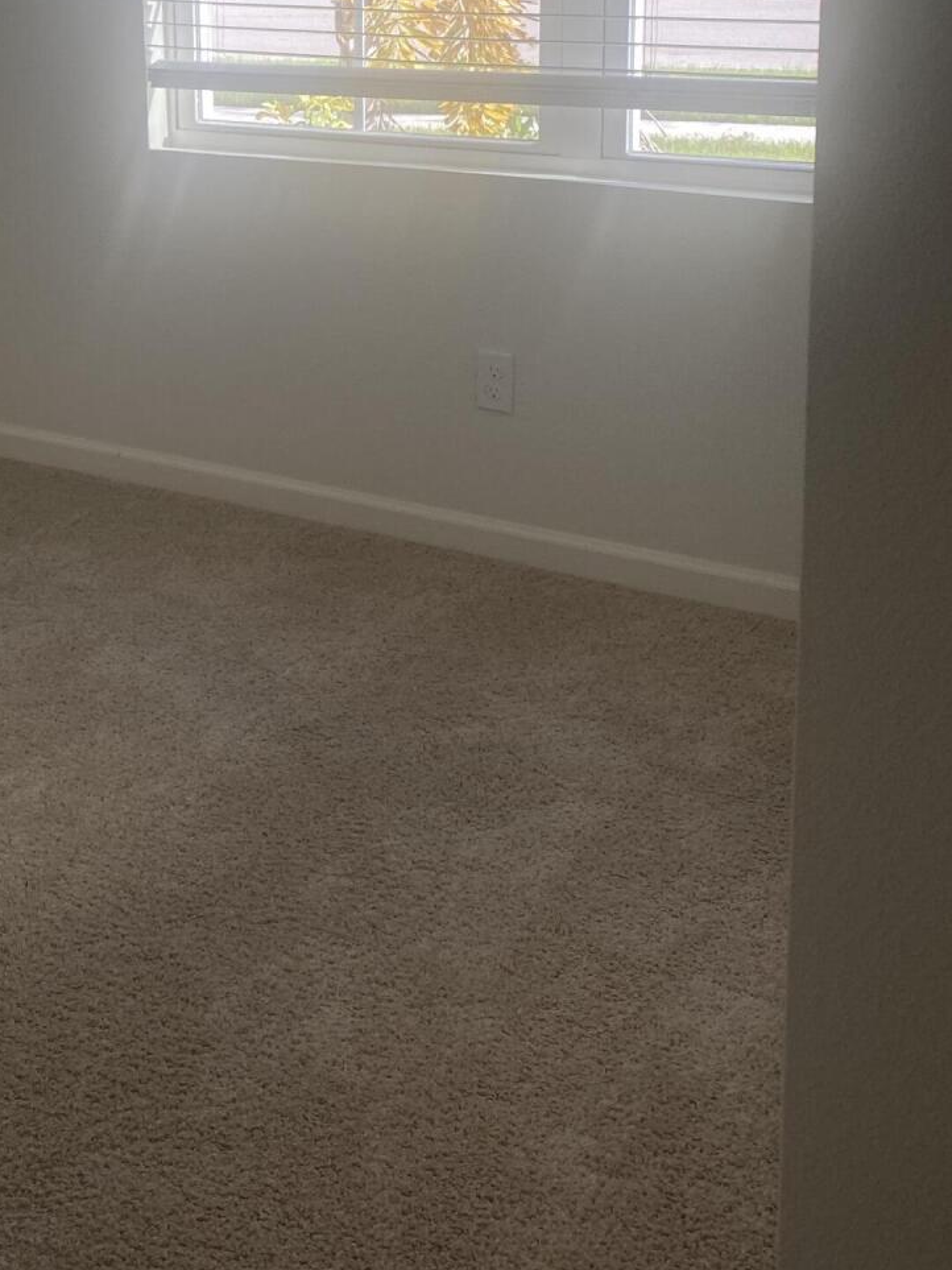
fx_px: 1981
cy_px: 269
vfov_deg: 34.5
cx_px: 96
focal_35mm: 54
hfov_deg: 26.2
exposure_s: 1/155
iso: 32
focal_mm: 4.25
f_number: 1.8
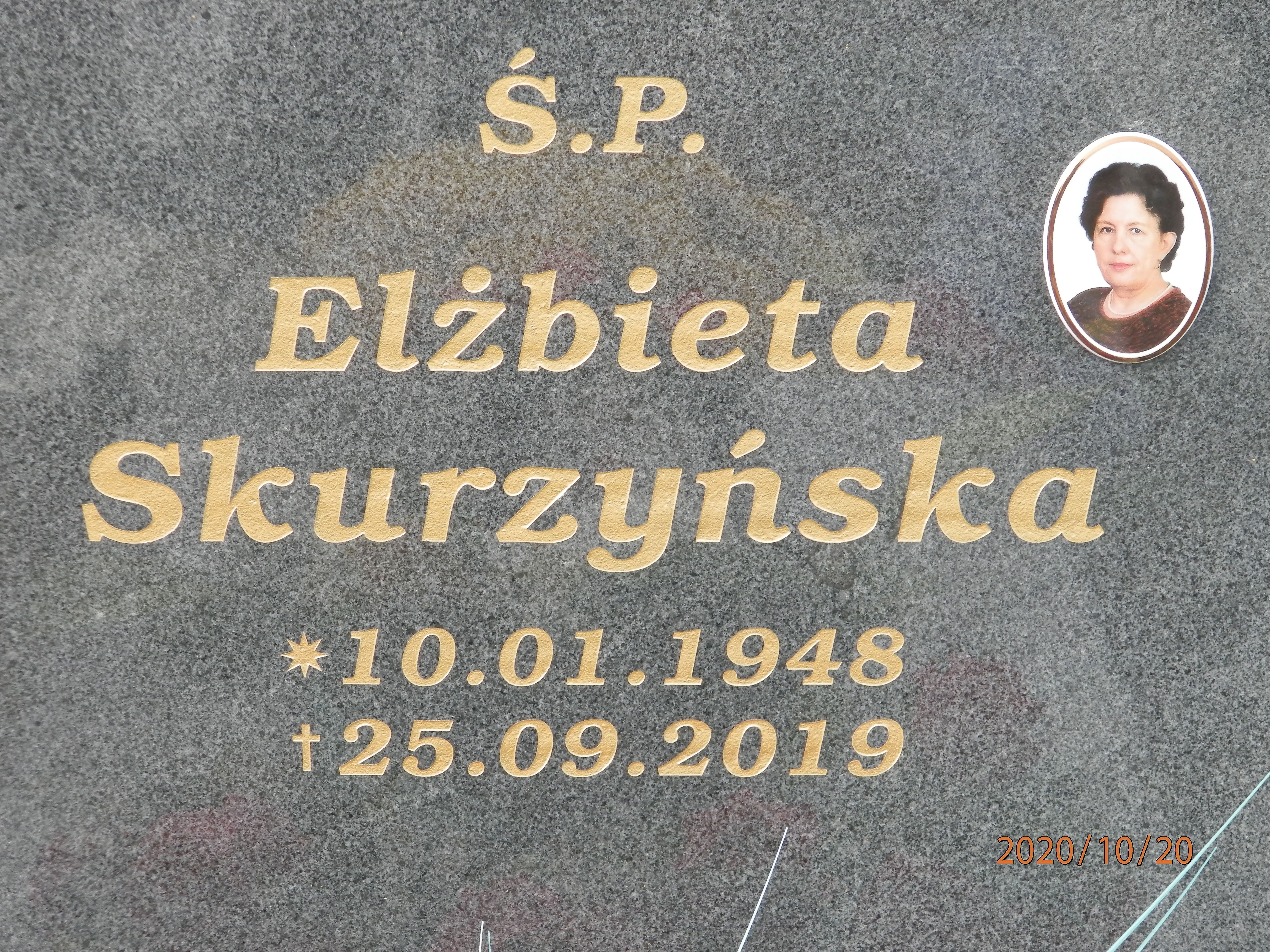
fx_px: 4843
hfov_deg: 14.9
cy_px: 476
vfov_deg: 11.2
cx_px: 635
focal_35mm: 132
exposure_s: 1/160
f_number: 4.7
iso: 200
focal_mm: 23.6
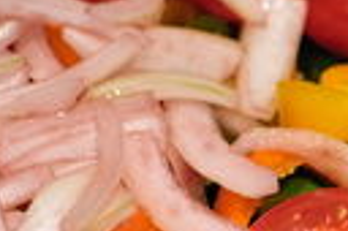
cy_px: 280
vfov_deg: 5.2
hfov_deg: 7.7
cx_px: 508
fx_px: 2549
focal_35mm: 264
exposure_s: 1/90
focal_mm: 30
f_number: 2.2
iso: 125
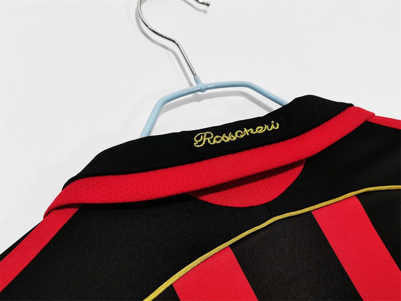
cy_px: 150
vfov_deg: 48.2
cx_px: 200
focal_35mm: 29
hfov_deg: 61.7
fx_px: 336
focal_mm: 5.58
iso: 160
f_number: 1.8
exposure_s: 1/50
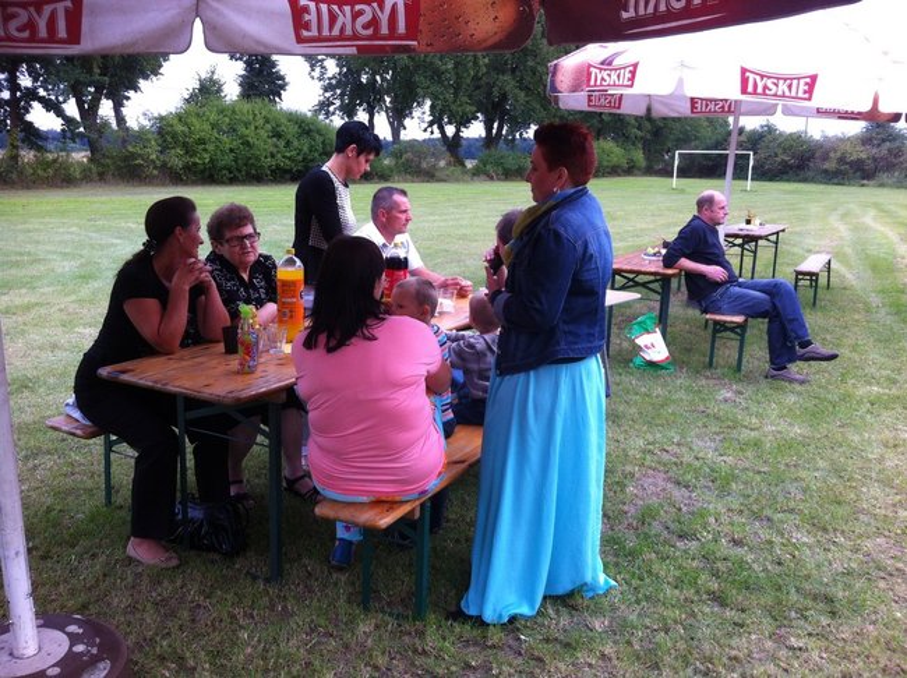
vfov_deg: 40.6
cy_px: 339
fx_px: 916
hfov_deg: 52.7
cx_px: 454
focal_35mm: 35
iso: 80
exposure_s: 1/100
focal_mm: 3.85
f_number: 2.8
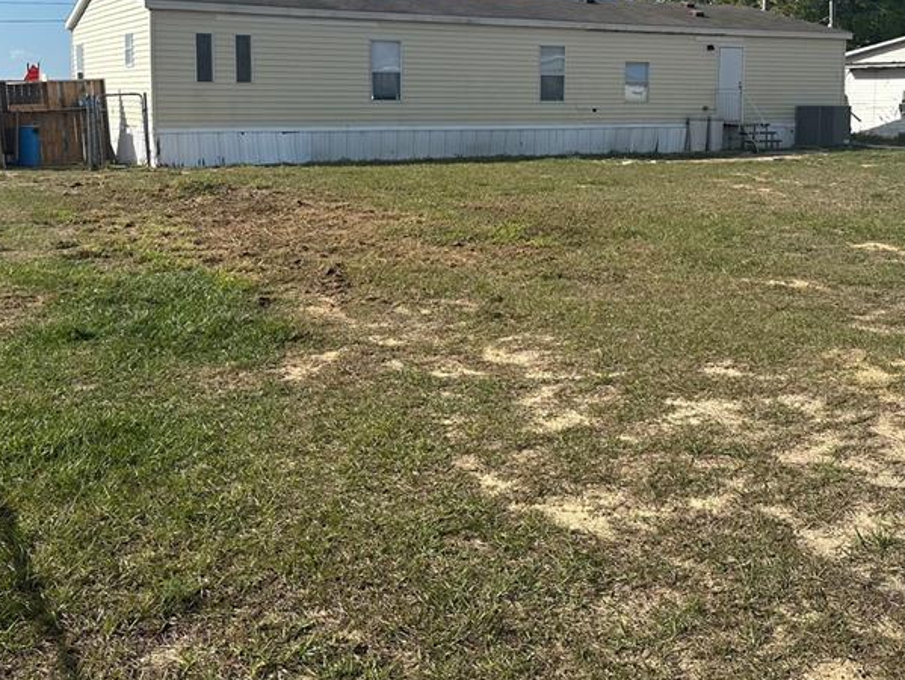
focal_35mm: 41
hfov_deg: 45.7
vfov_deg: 34.7
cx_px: 444
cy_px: 202
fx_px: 1073
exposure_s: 1/5525
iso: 80
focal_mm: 6.86
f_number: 1.78
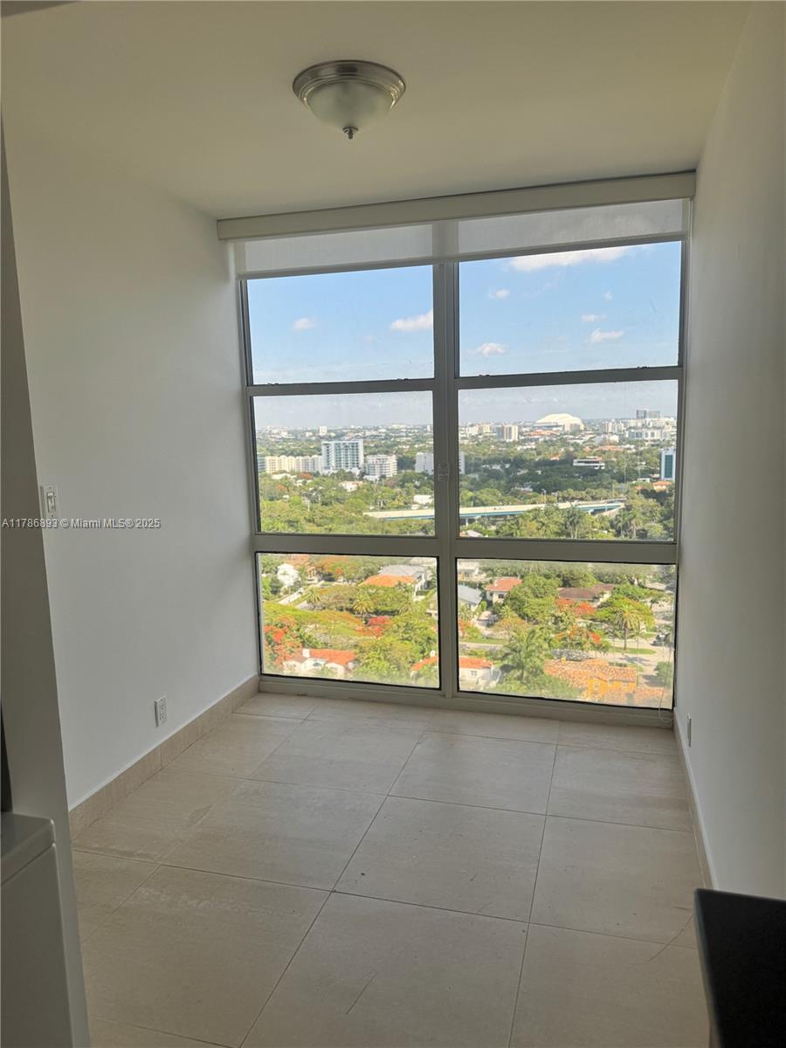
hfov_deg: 56.8
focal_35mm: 24
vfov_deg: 71.6
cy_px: 524
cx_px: 393
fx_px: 727
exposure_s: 1/1524
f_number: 1.78
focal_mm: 6.76
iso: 80
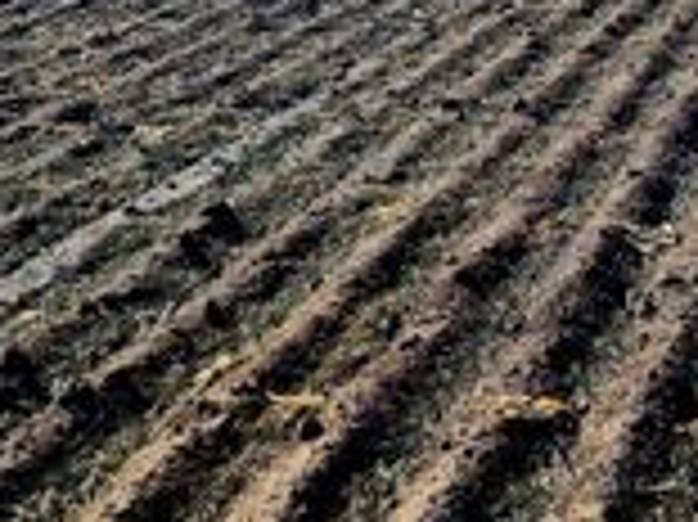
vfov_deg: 22.4
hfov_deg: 29.9
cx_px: 502
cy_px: 56
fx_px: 1290
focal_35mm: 64
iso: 12
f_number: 1.8
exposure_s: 1/1667
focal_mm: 6.4
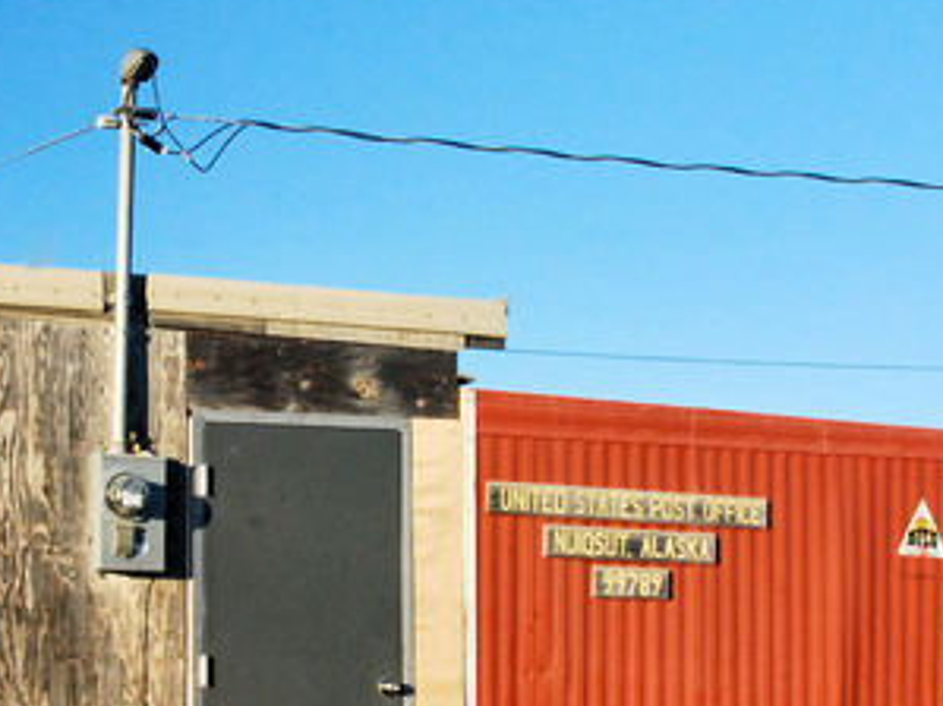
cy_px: 470
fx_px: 2315
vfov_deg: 17.3
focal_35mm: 85
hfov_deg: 23.0
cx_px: 356
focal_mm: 22
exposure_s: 1/30
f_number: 20
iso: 500
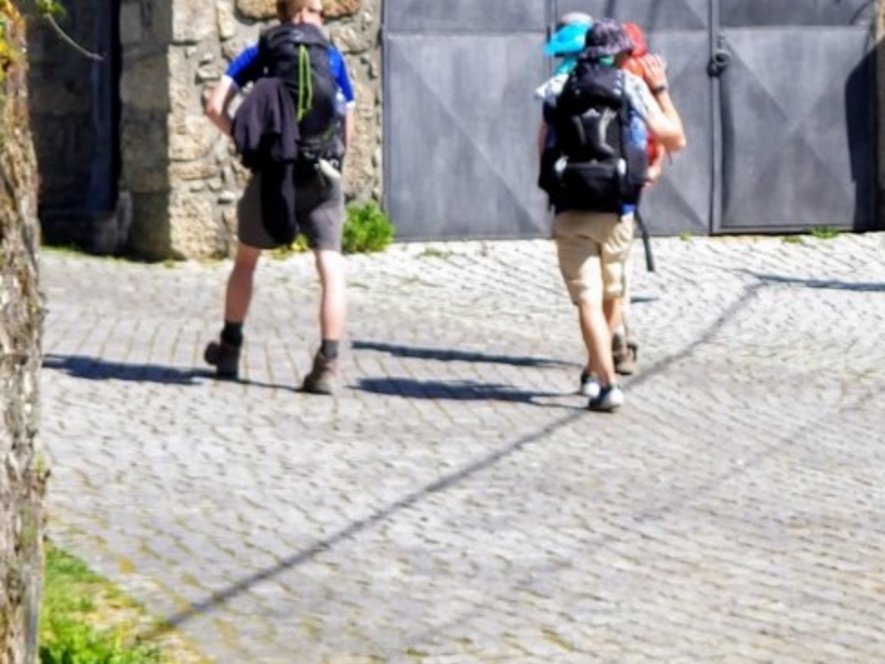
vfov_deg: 9.6
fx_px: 3939
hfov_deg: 12.7
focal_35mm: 154
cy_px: -47
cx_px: 783
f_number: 2.4
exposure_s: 1/690
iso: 25
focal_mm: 6
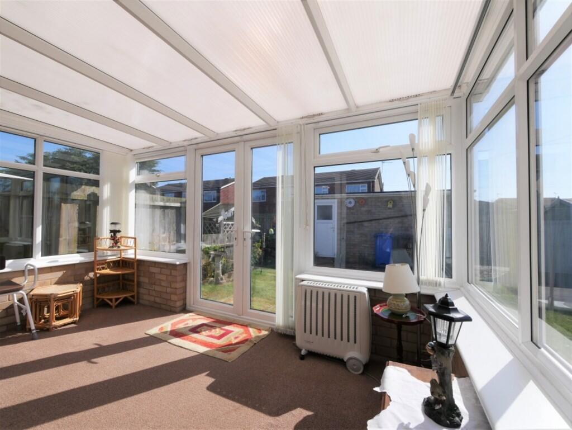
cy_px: 215
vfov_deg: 85.7
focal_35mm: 14
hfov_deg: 102.0
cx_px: 286
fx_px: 231
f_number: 8
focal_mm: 7
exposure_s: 1/400
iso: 200
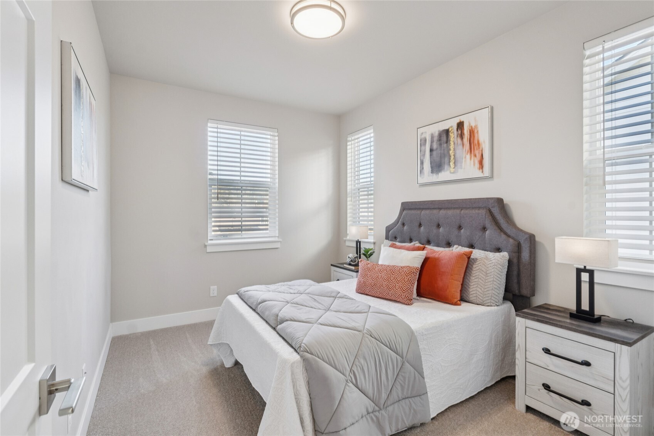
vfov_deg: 67.4
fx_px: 327
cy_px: 218
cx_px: 327
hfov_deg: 90.0
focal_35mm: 18
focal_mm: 12
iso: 250
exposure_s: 1/8
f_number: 9
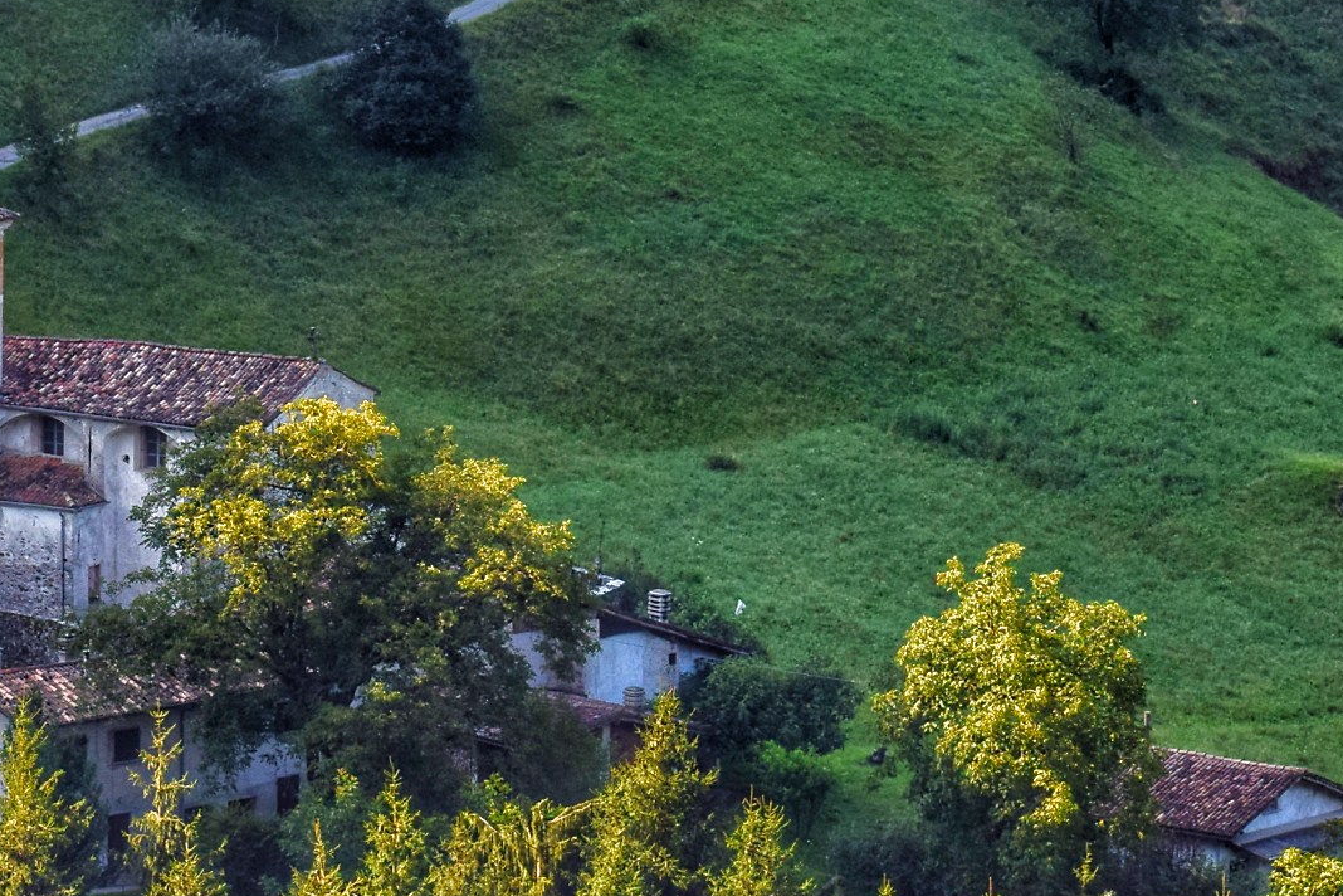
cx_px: 322
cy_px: 325
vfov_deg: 5.8
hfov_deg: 8.7
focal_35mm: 236
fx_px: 8803
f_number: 14
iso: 200
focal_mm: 70
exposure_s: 1/160
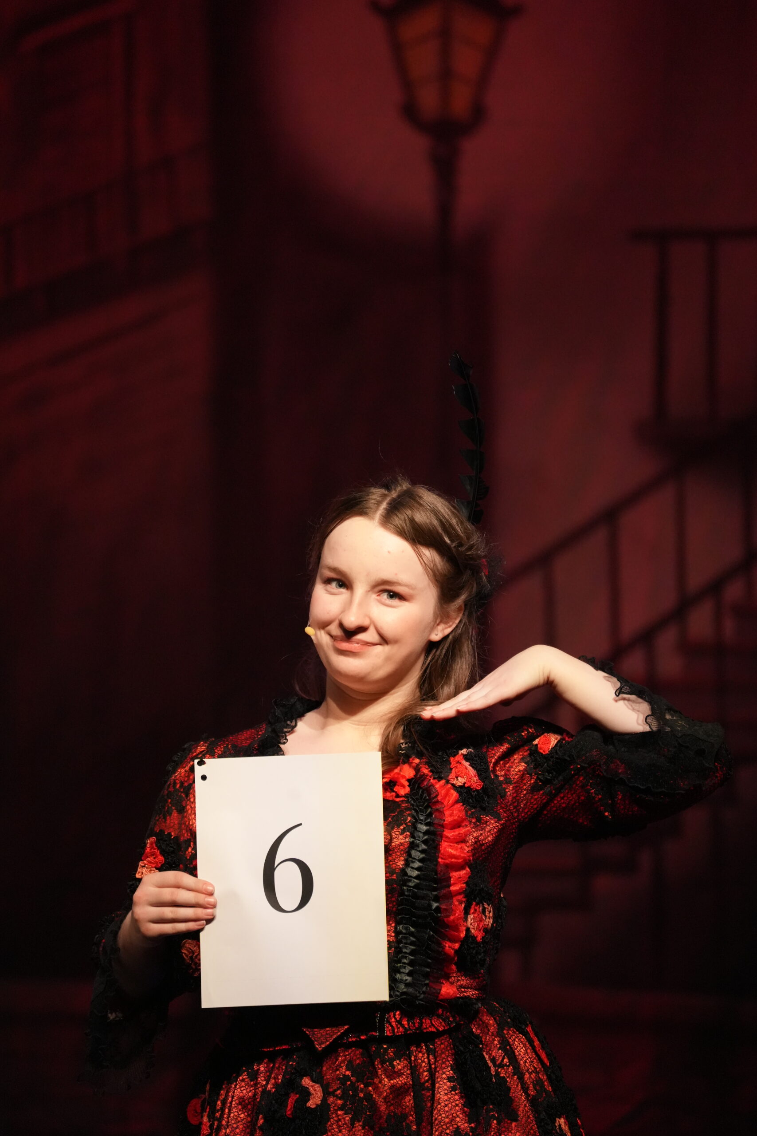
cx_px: 378
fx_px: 9460
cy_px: 568
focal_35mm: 300
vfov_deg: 6.9
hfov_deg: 4.6
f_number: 6.3
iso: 6400
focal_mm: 300
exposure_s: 1/320
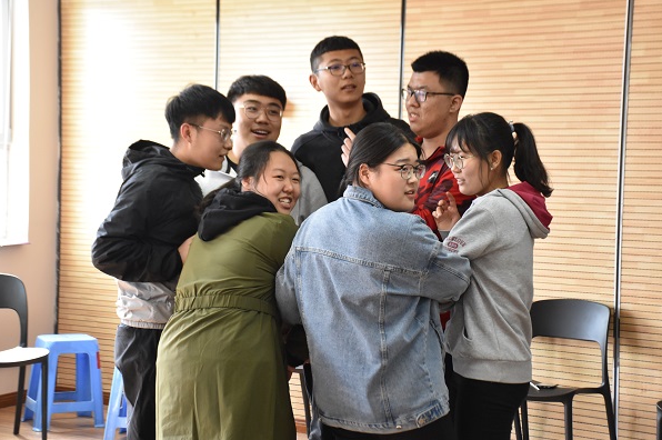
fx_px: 1332
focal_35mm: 73
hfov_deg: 27.9
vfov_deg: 18.7
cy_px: 232
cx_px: 349
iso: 2000
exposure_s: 1/100
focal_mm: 45
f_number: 4.5
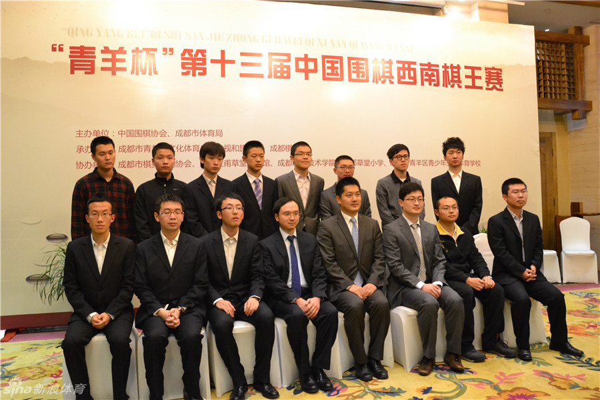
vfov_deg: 47.9
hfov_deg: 67.4
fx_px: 450
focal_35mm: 27
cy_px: 200
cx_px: 300
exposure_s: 1/40
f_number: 5.6
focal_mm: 18
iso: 3200
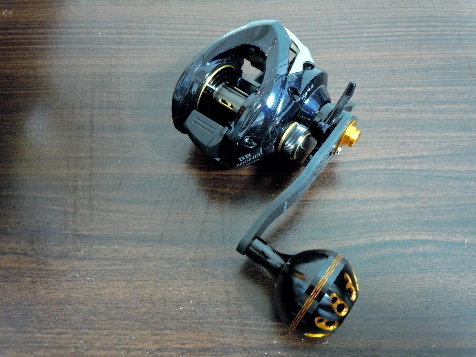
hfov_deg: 63.4
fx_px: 385
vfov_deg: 49.7
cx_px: 238
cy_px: 178
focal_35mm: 28
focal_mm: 5
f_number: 3.7
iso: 400
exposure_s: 1/1.6
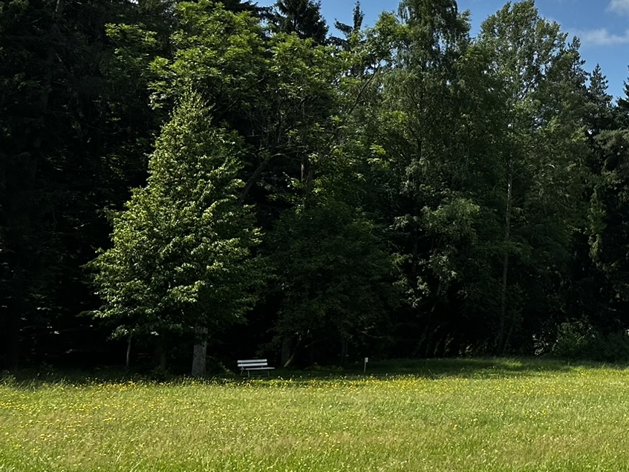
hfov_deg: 30.0
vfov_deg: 25.0
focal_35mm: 58
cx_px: 682
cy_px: 137
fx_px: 1054
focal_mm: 6.86
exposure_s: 1/5525
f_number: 1.78
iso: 80
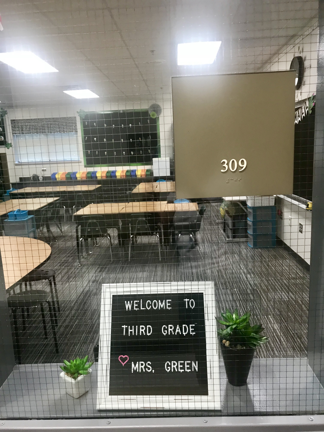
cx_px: 162
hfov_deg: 49.7
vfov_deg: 63.4
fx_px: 349
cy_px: 216
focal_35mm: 28
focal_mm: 3.99
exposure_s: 1/24
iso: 40
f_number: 1.8
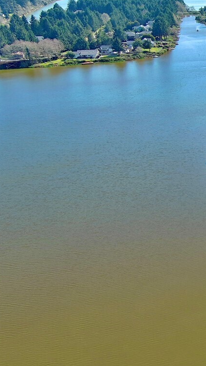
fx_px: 661
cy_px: 184
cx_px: 358
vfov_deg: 31.0
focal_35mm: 68
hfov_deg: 15.5
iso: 100
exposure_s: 1/843
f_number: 2.8
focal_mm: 10.57
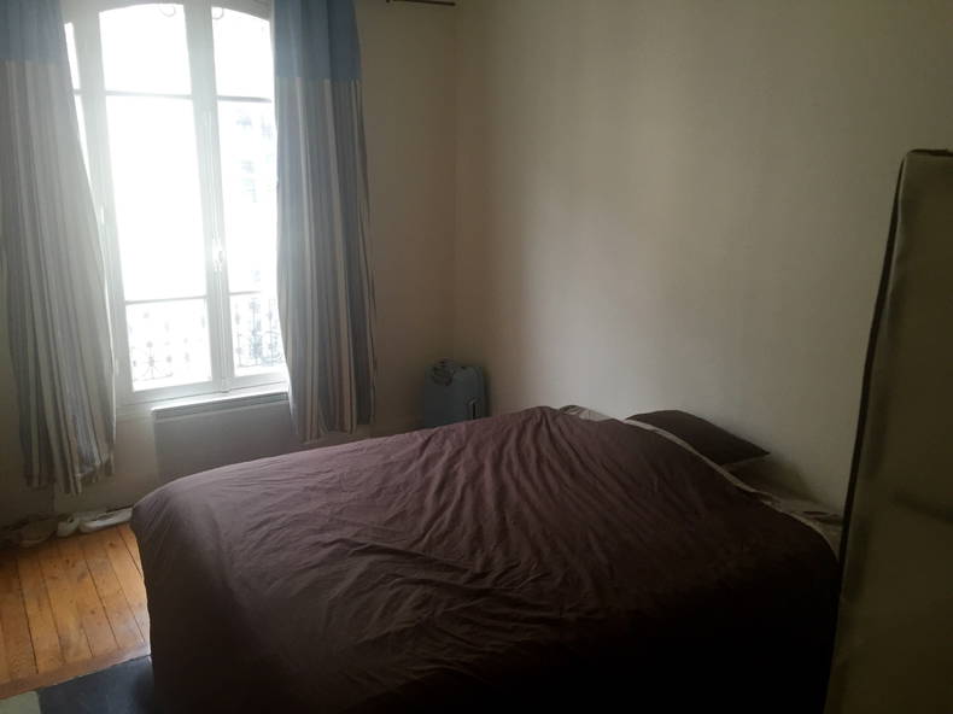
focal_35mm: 29
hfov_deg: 61.7
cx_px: 476
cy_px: 357
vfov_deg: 48.2
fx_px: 798
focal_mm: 4.15
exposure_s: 1/30
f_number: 2.2
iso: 50
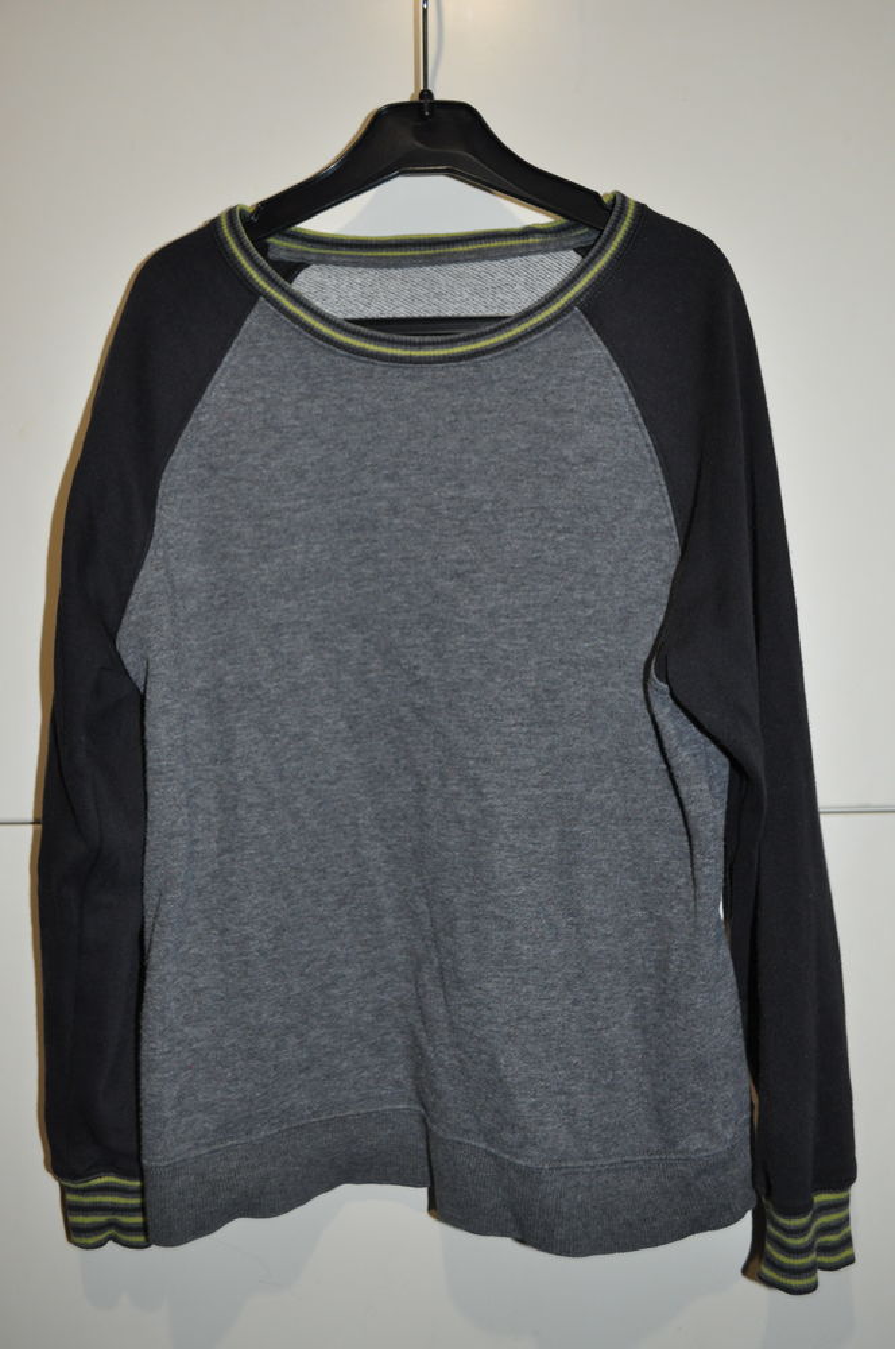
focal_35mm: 36
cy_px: 674
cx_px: 448
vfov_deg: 53.2
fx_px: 1346
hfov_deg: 36.8
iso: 800
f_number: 4
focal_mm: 24
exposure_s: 1/60
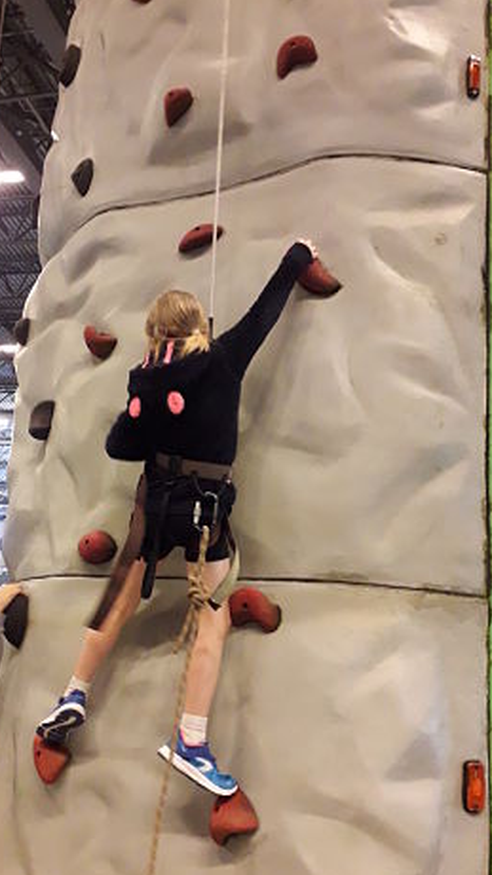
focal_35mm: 34
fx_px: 789
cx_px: 171
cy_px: 494
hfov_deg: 34.4
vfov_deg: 57.8
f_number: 1.9
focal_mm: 3.6
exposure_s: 1/25
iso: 400
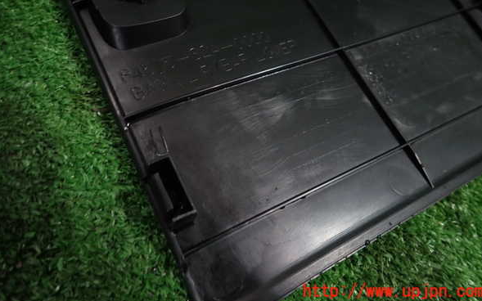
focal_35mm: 27
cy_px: 118
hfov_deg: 68.4
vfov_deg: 45.7
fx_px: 355
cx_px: 242
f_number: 2
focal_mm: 4.5
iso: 200
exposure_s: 1/40
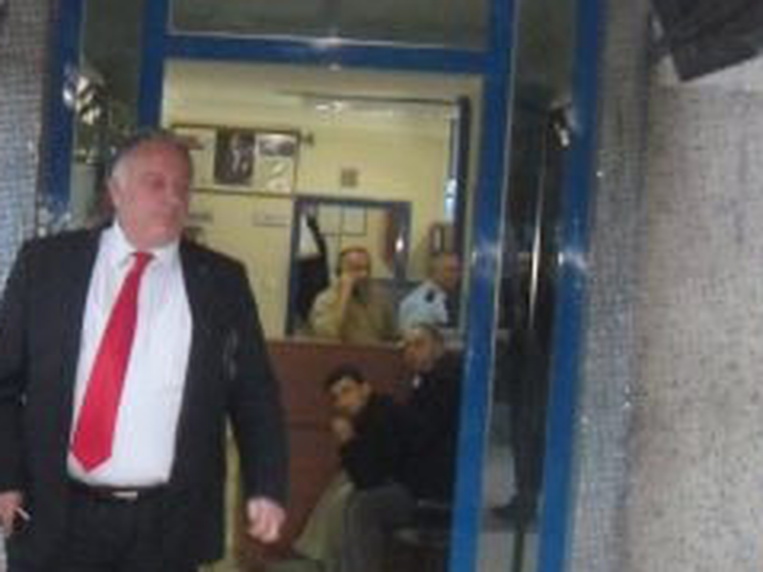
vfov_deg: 16.2
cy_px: 304
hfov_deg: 21.4
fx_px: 2005
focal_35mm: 91
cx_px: 188
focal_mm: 6
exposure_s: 1/45
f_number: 2.8
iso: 400
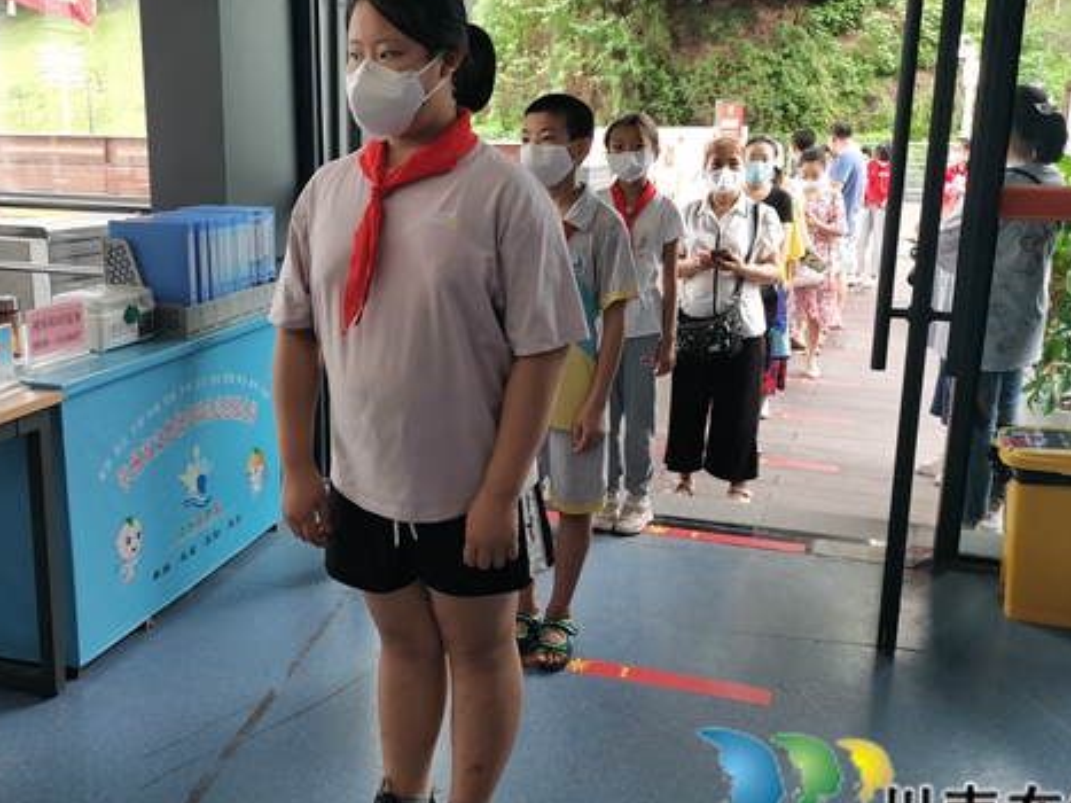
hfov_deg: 50.0
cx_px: 456
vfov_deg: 38.6
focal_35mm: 37
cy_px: 402
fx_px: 1144
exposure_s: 1/50
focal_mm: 5.58
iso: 160
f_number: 1.8
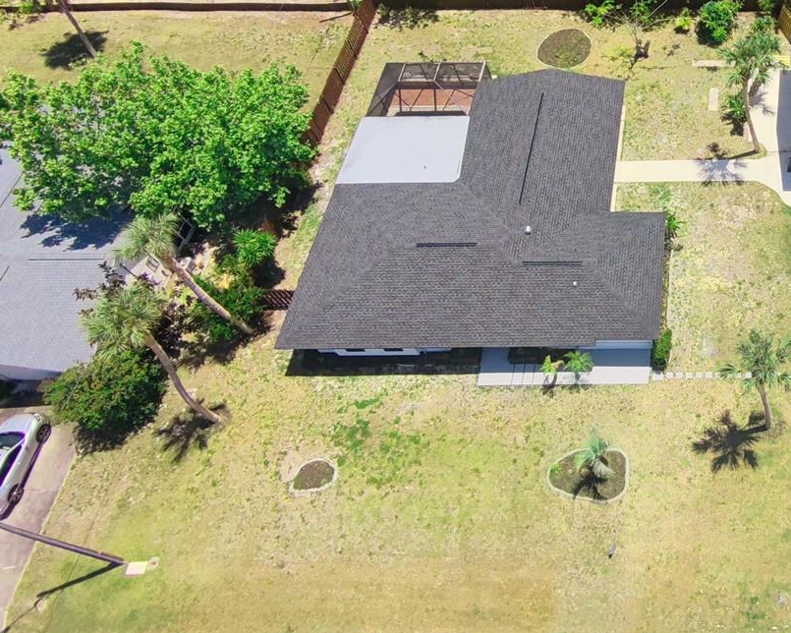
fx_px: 773
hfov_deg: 47.7
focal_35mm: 33
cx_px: 735
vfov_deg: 43.0
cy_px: 148
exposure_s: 1/1250
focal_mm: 17
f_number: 2.8
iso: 100
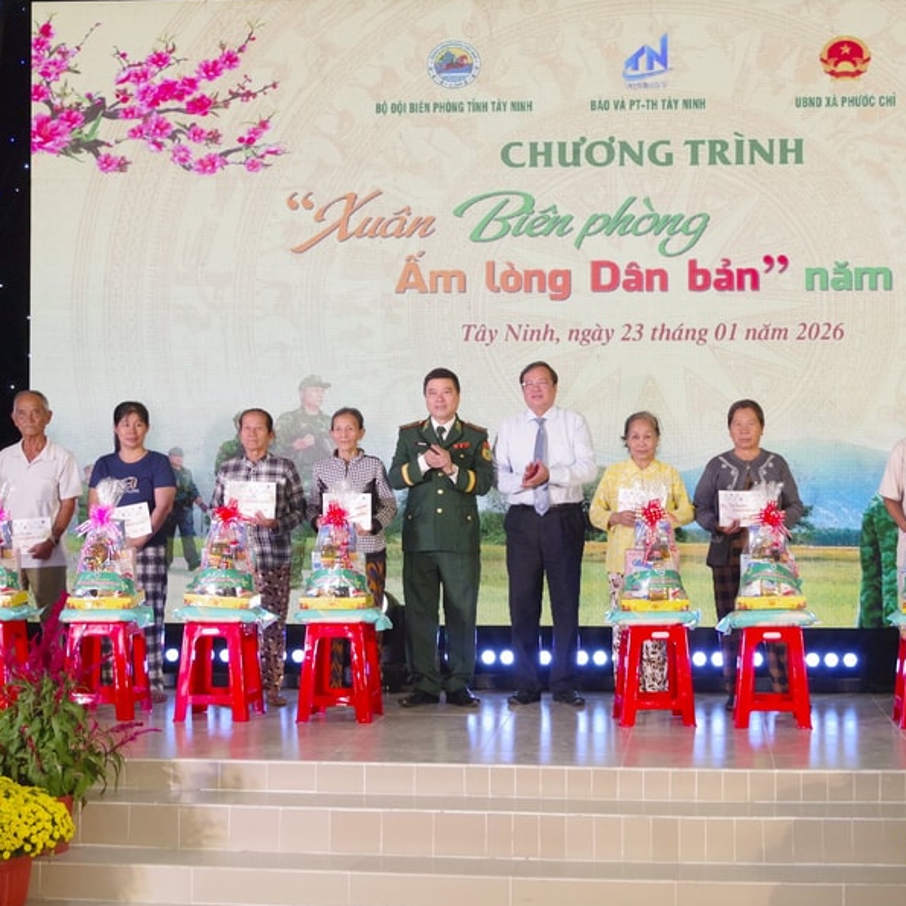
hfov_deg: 31.5
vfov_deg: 31.6
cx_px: 551
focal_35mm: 54
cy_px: 454
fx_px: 1599
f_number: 5.6
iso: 1600
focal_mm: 28
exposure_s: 1/125
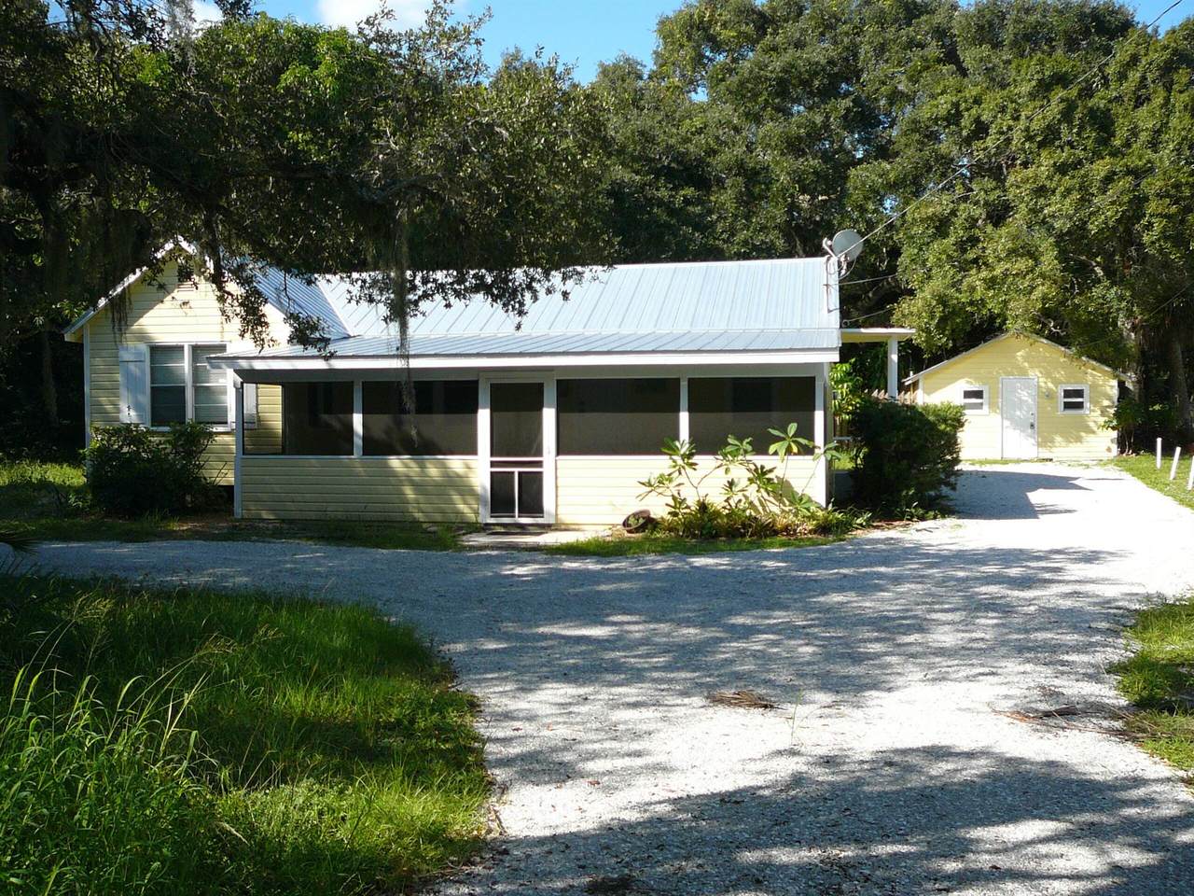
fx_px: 1207
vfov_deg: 40.7
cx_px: 597
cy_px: 448
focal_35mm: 35
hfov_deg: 52.6
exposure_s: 1/640
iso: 80
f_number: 2.8
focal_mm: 5.2
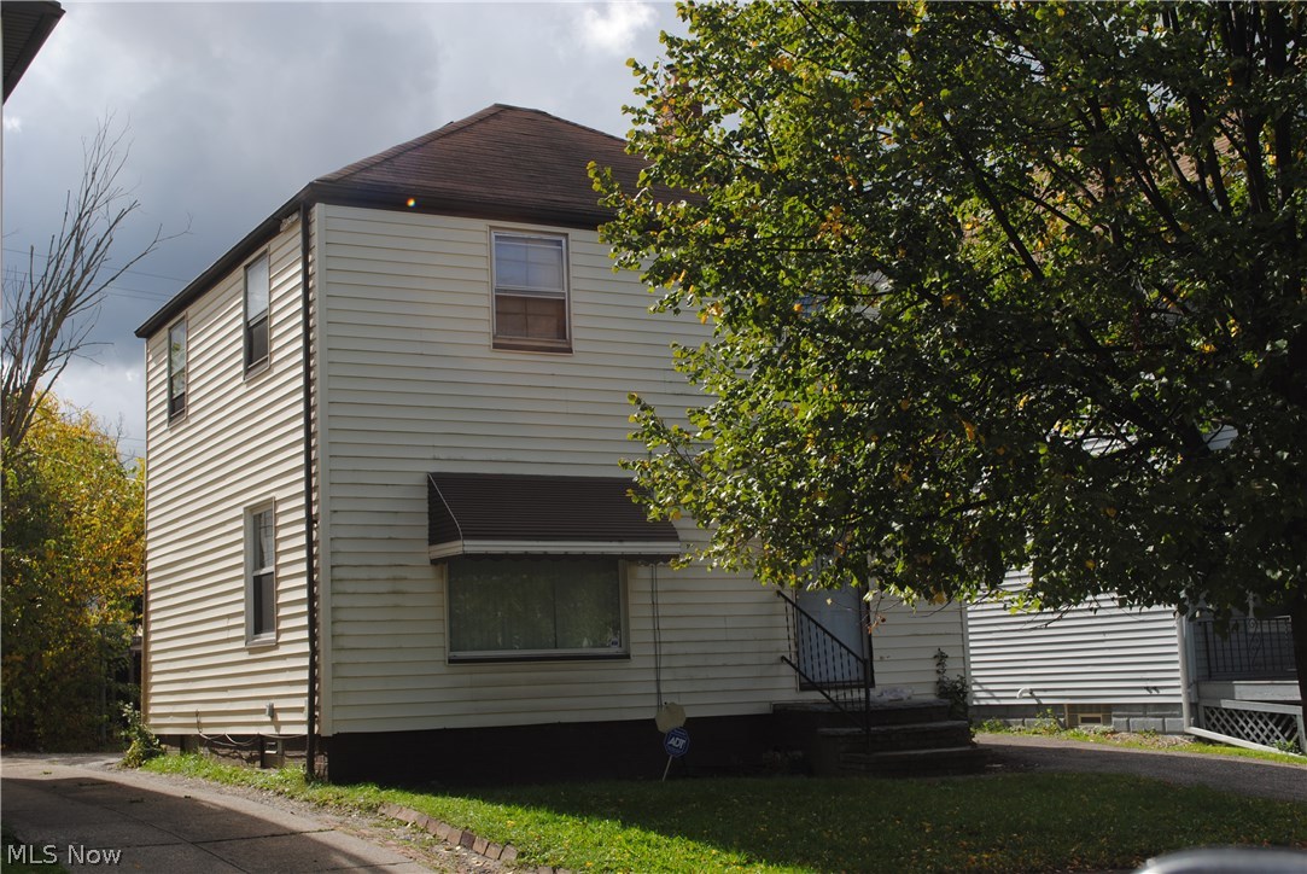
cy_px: 437
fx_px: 1744
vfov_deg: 28.1
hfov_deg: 41.1
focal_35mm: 48
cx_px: 654
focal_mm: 32
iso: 100
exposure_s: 1/200
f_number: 8
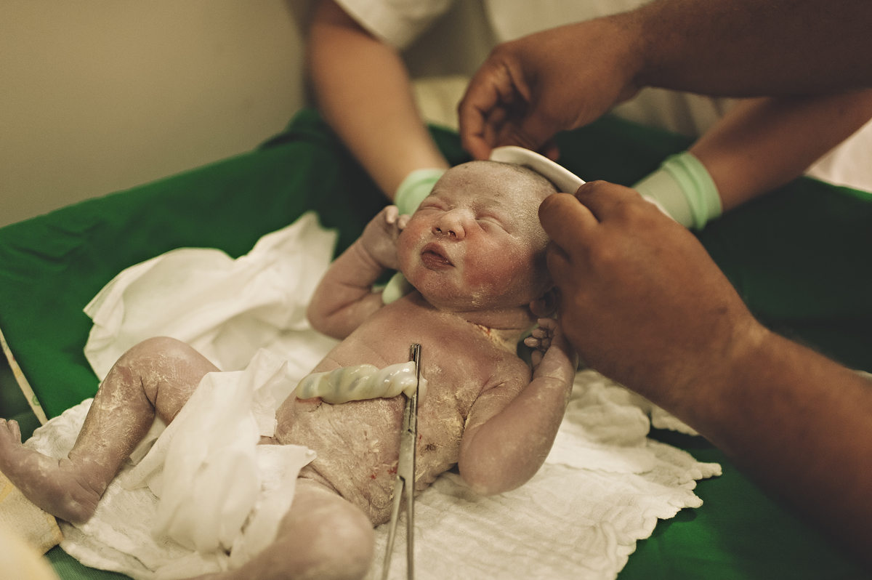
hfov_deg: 54.5
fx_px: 847
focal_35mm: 35
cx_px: 436
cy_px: 290
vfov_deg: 37.8
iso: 1250
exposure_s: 1/250
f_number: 1.8
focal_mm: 35
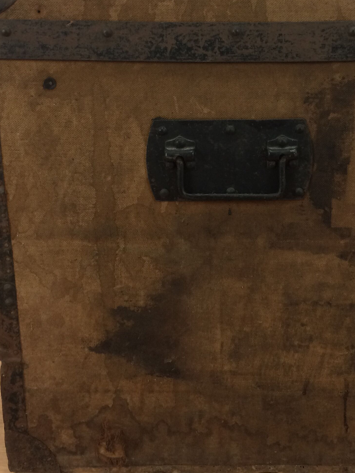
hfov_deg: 29.5
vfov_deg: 38.4
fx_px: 670
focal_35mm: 49
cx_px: 224
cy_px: 154
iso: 50
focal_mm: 4.15
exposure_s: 1/33
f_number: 2.2
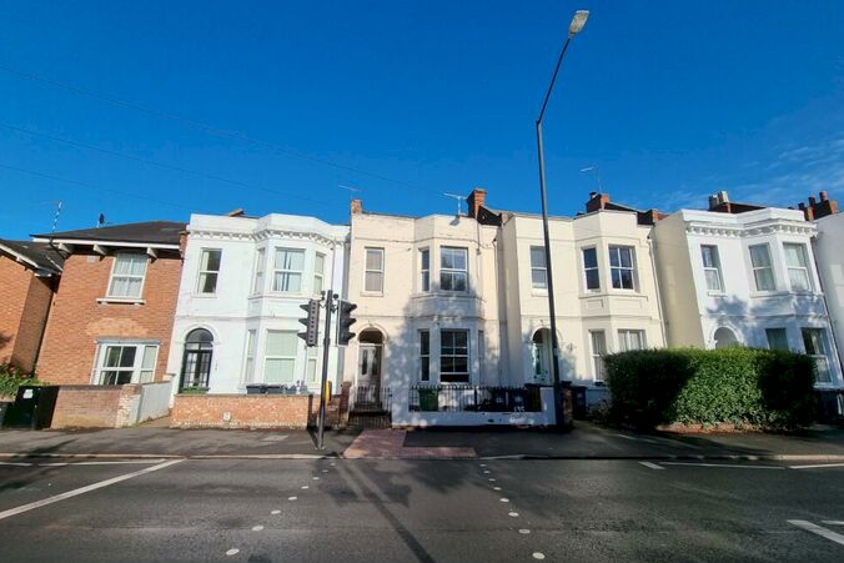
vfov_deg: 81.2
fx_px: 328
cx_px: 426
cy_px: 288
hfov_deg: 104.2
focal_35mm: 14
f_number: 2.2
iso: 50
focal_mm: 2.2
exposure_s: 1/2904
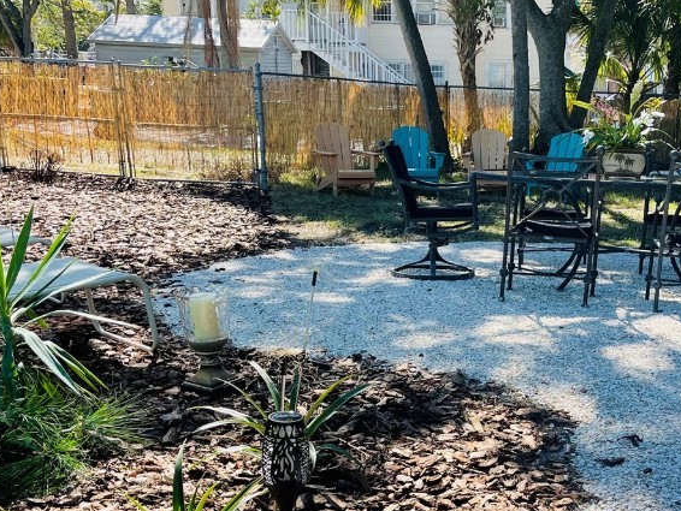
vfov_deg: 30.0
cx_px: 522
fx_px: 925
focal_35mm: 47
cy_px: 422
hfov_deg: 39.2
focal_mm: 5.1
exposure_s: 1/1387
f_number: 1.6
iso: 32
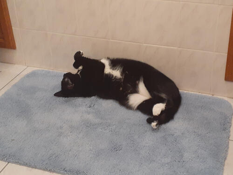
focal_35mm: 27
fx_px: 182
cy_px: 88
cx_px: 116
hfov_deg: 65.3
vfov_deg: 51.4
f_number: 1.9
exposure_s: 1/40
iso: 250
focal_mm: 3.6
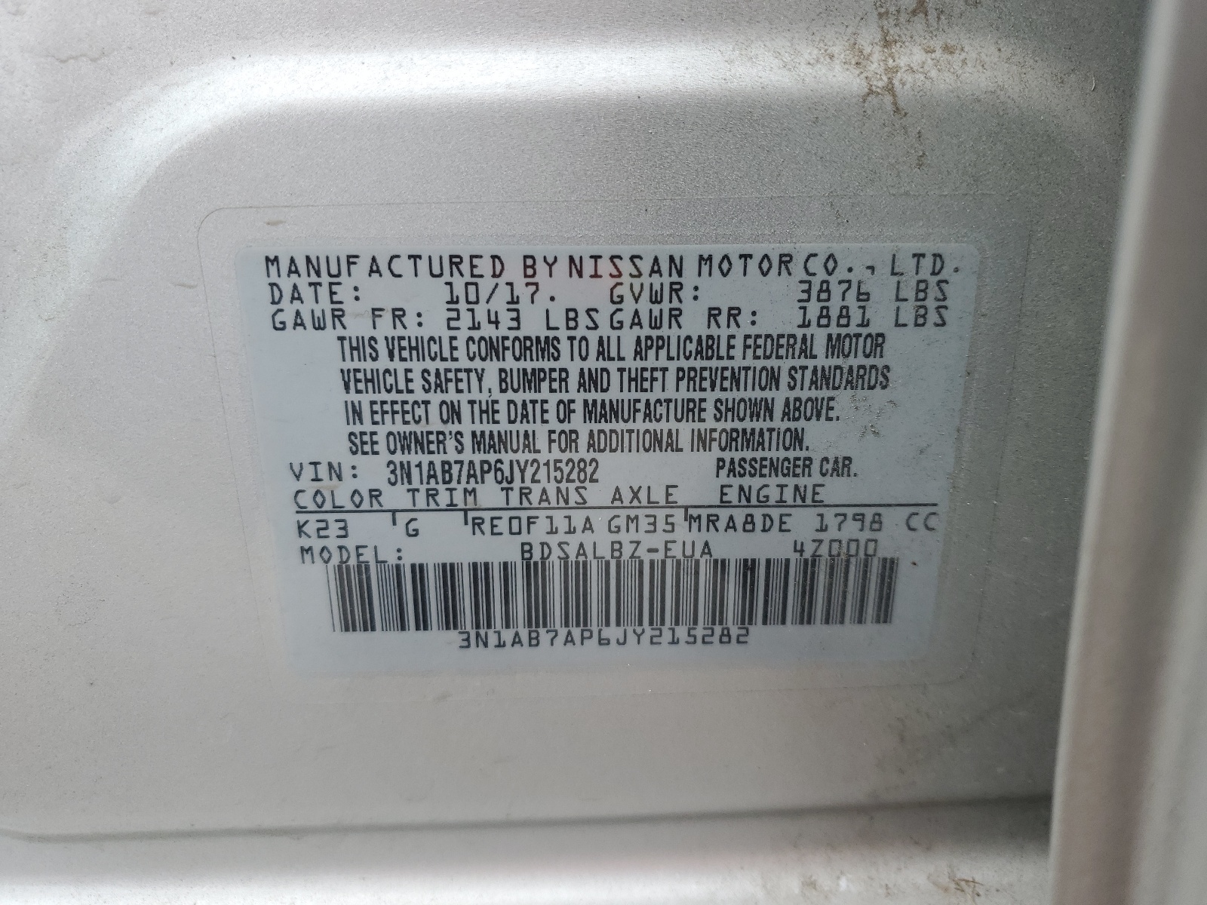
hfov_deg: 67.3
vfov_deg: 53.1
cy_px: 452
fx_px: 907
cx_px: 604
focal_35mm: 26
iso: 50
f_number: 1.5
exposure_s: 1/345
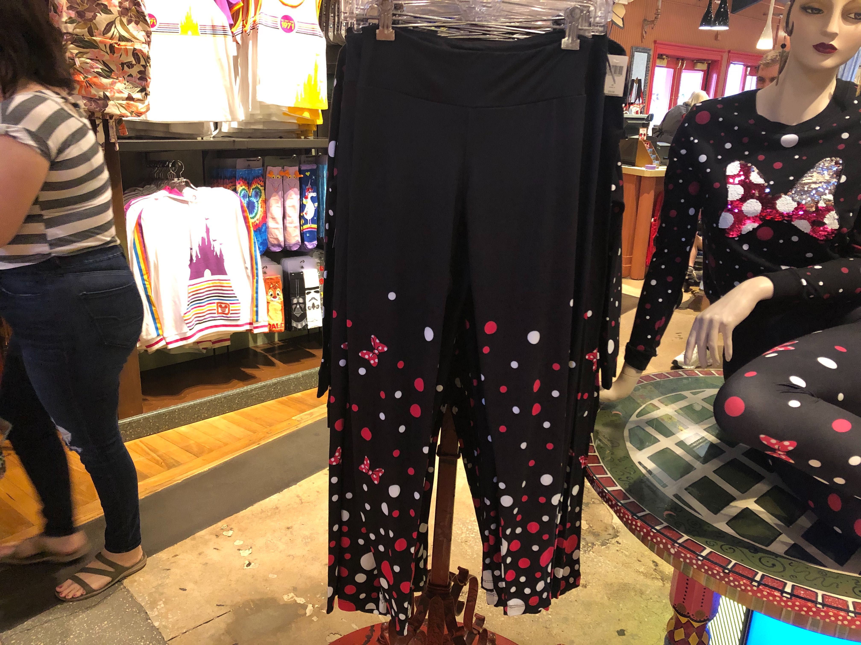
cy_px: 322
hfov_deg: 63.4
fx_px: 696
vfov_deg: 49.7
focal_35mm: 28
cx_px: 430
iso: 100
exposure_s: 1/15
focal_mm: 3.99
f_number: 1.8
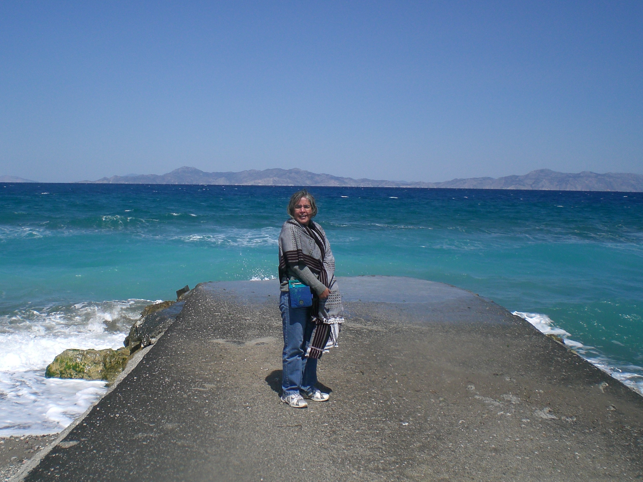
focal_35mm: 42
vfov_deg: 34.3
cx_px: 304
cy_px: 224
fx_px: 780
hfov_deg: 44.8
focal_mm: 6.3
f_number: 4.4
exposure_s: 1/800
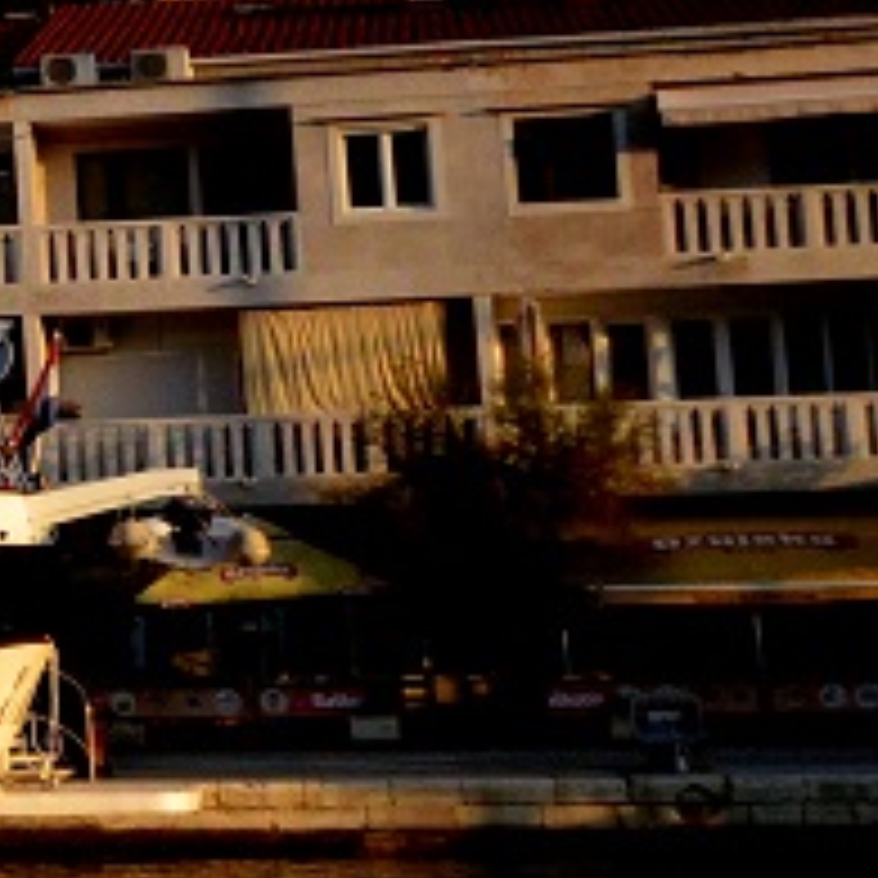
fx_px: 4477
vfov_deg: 11.1
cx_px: -1276
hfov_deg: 9.8
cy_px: -38
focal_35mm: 156
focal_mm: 24
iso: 1800
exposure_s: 1/8000
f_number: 4
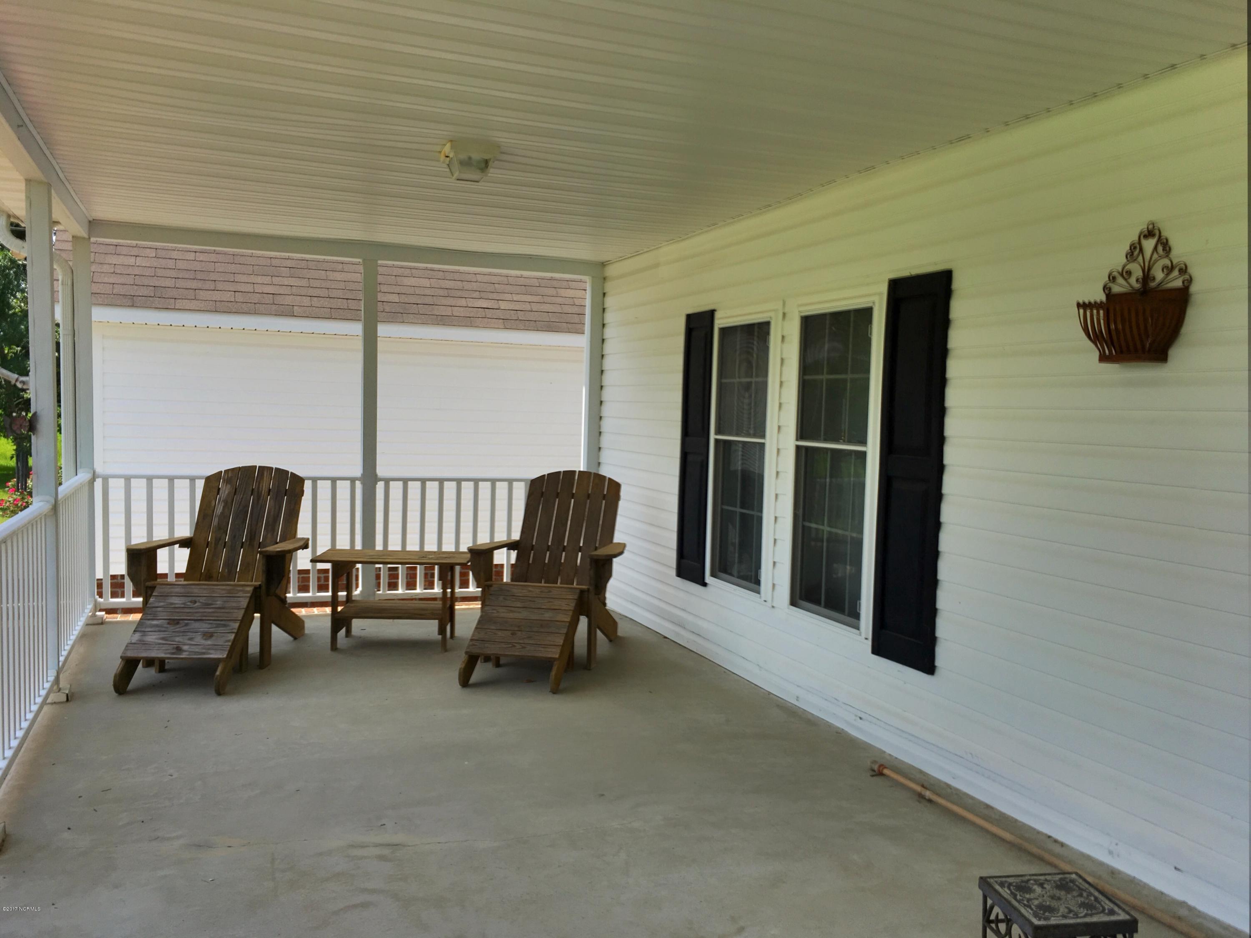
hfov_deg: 61.7
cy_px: 469
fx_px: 1048
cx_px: 626
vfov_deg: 48.2
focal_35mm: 29
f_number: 2.2
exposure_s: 1/2747
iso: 25
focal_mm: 4.15
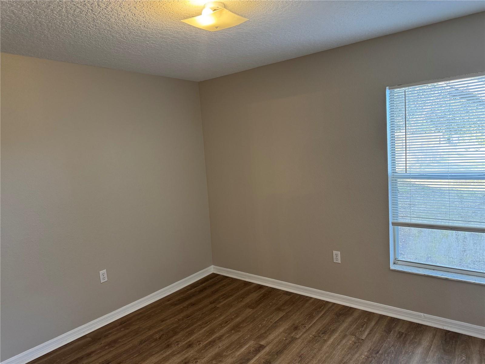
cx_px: 242
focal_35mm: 24
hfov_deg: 71.6
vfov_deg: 56.8
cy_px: 182
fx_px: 336
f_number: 1.78
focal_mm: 6.76
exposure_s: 1/60
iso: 200
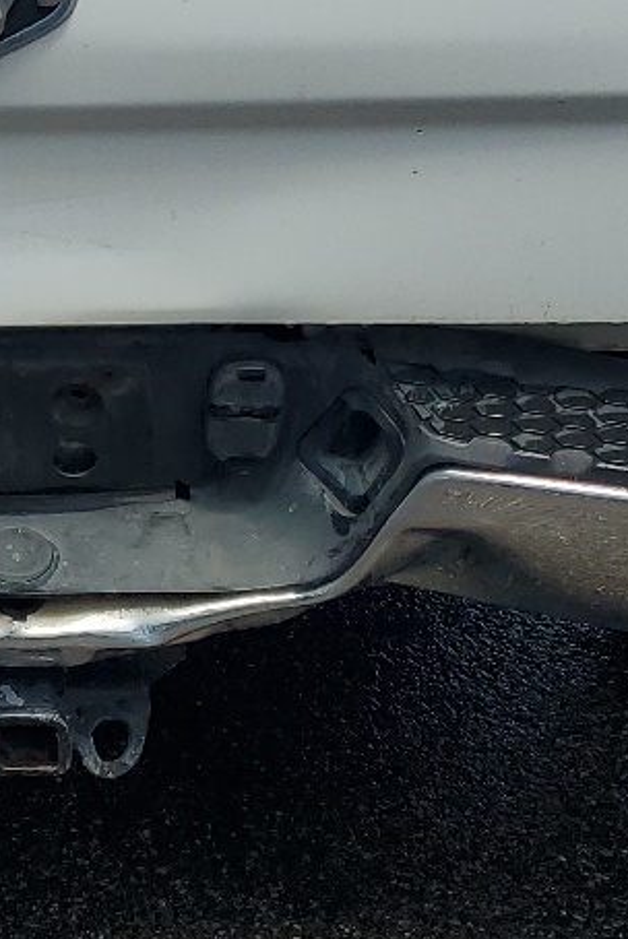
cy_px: 198
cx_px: -219
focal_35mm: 95
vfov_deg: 21.2
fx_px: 2482
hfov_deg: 13.8
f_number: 1.5
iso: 50
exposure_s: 1/2000
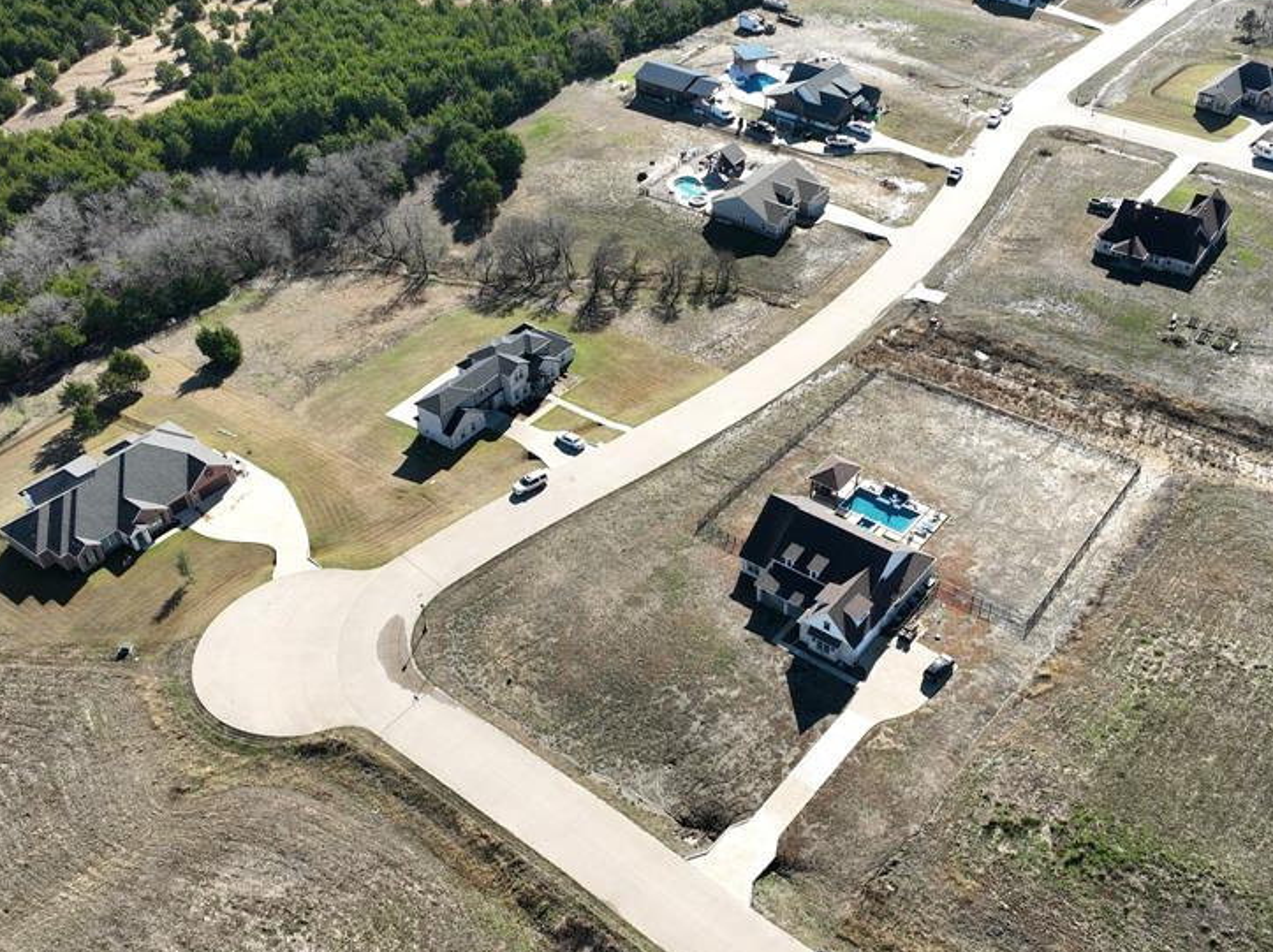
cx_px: 718
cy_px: 541
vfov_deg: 41.6
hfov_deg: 53.8
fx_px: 1249
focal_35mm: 34
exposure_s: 1/1000
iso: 110
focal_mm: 12.29
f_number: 2.8
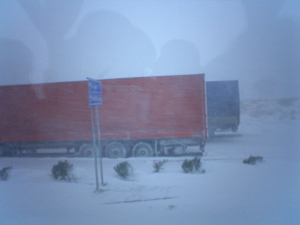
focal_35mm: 37
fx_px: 321
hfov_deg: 50.1
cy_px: 112
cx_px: 150
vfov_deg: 38.7
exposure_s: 1/125
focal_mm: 5.6
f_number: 3.5
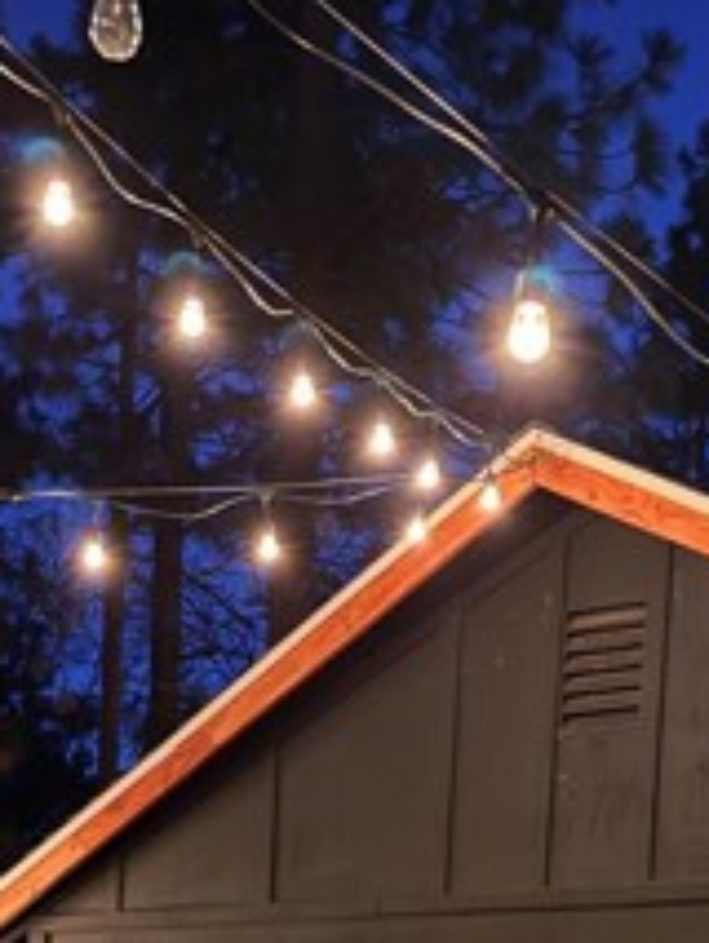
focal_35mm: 72
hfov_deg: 20.5
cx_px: 350
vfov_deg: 23.7
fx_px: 1964
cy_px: 1235
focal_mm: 6.76
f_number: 1.78
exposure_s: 1/9
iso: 1600
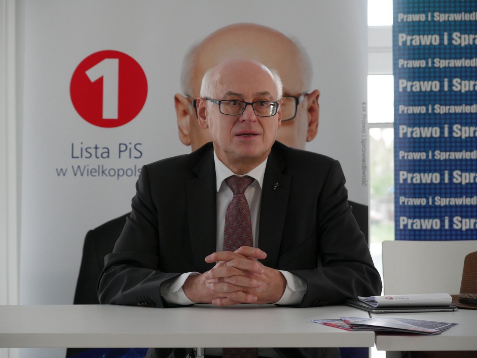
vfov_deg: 13.7
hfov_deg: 18.2
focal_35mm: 108
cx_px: 238
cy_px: 179
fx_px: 1489
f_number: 4
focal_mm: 54
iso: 1600
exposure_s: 1/125
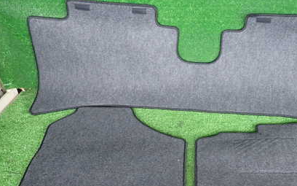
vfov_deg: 32.2
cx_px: 192
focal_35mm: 39
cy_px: 139
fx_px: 316
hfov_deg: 49.7
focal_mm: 4.5
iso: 200
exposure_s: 1/60
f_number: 2
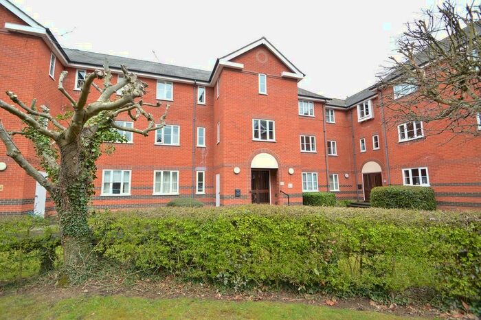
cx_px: 240
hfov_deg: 100.4
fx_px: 200
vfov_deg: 77.3
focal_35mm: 15
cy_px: 160
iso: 100
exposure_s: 1/100
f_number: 5
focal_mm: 10
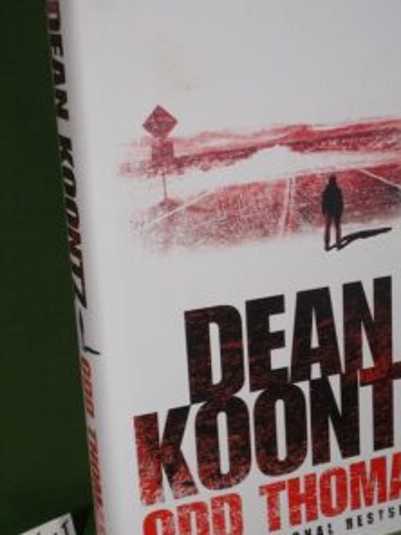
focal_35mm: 72
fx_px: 1112
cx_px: 247
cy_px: 292
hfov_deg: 20.4
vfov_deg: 27.0
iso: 80
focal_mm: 10.3
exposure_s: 1/40
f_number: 4.9
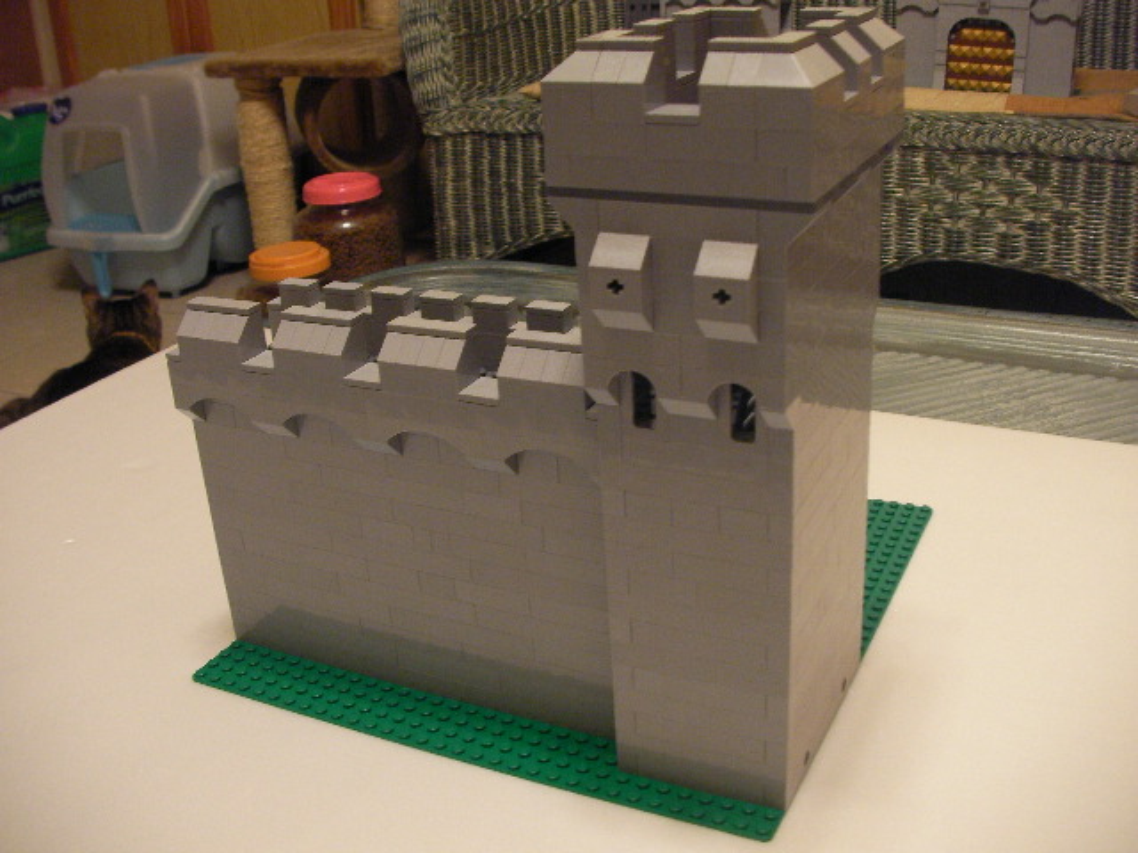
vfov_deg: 37.7
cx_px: 569
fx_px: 1249
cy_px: 426
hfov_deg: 49.0
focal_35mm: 38
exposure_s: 1/7.6
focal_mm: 6.3
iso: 200
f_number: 3.5
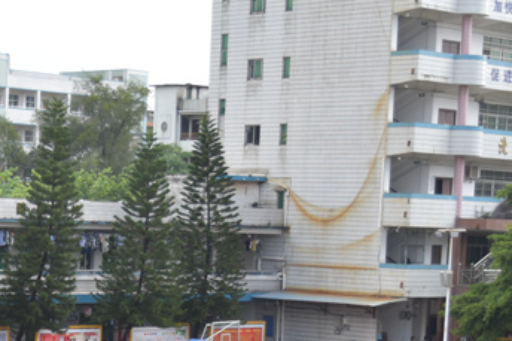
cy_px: 429
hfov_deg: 16.4
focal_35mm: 122
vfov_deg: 11.0
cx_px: -33
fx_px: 1734
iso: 200
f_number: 4.2
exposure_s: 1/500
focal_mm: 28
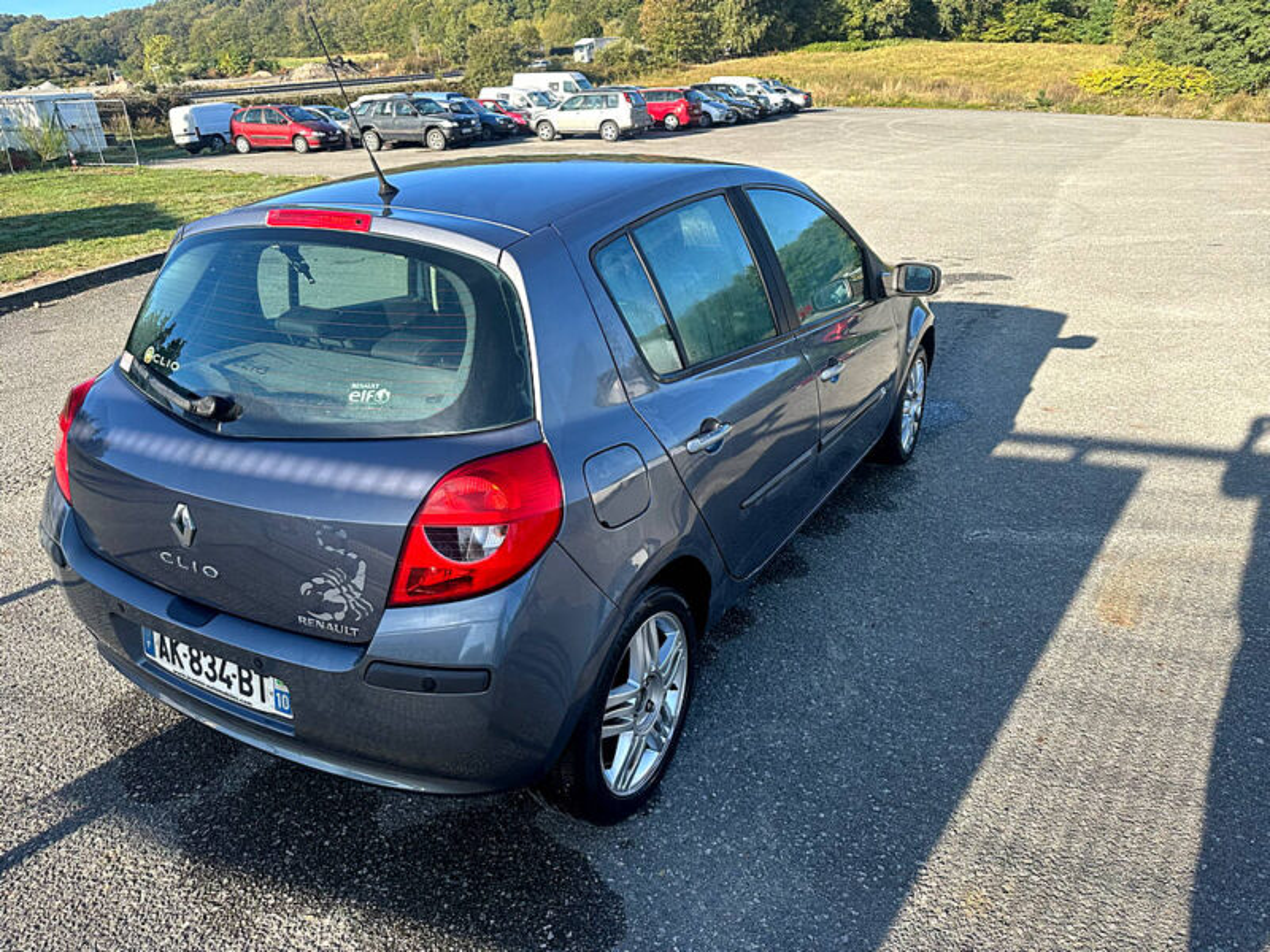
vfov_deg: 56.8
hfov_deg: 71.6
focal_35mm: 24
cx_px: 635
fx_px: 881
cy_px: 476
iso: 80
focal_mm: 6.86
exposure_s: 1/1095
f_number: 1.78
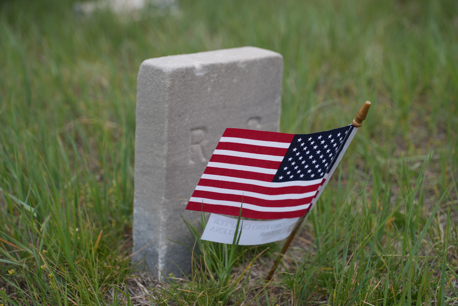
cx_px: 229
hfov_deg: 28.1
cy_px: 153
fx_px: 916
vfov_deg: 19.0
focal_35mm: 72
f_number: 5.6
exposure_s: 1/250
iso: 80
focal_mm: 72
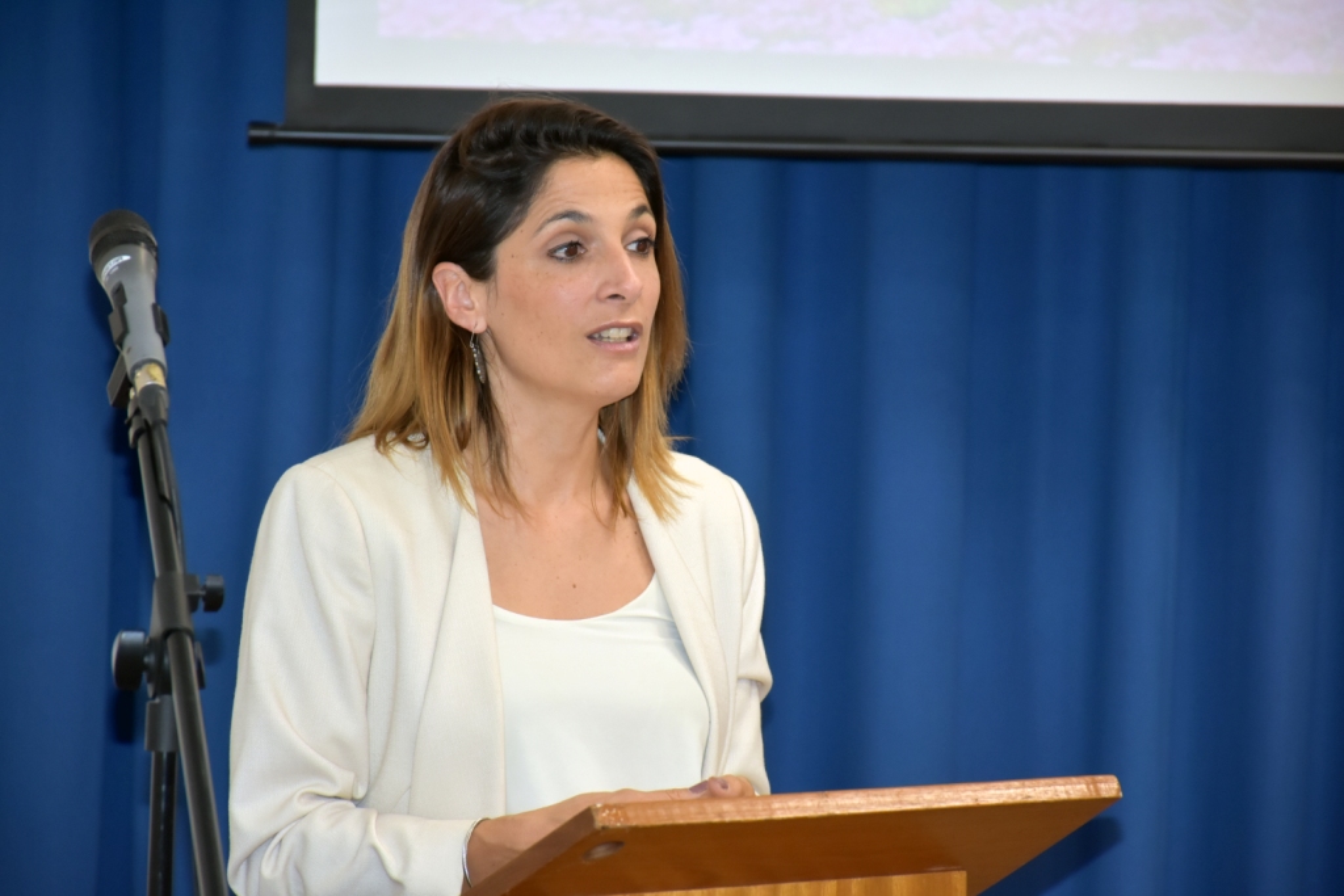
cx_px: 672
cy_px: 448
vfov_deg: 6.5
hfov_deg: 9.8
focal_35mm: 210
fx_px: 7841
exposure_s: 1/80
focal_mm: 140
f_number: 5.6
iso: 800
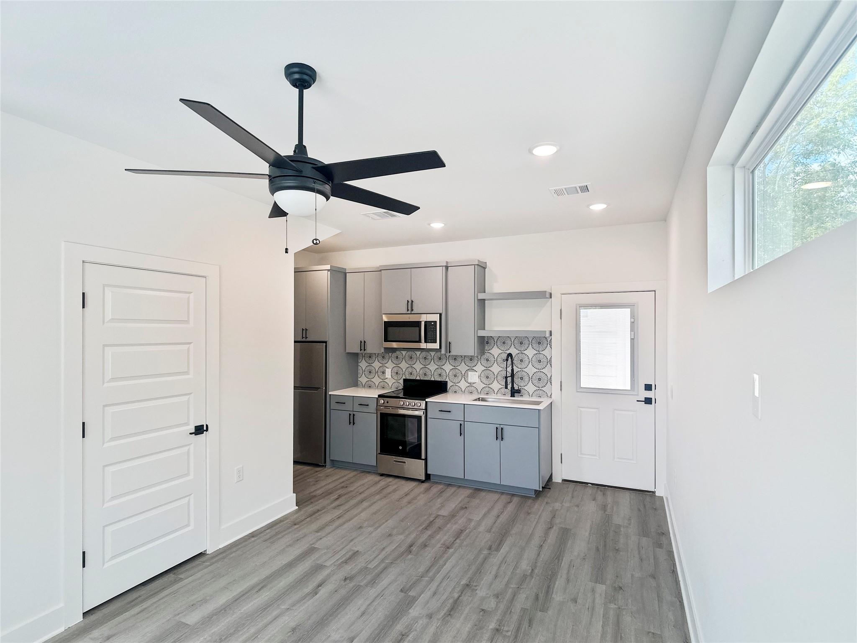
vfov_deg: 56.8
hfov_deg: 71.6
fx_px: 594
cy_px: 322
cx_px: 428
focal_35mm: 24
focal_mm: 6.86
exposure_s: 1/320
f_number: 1.8
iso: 80
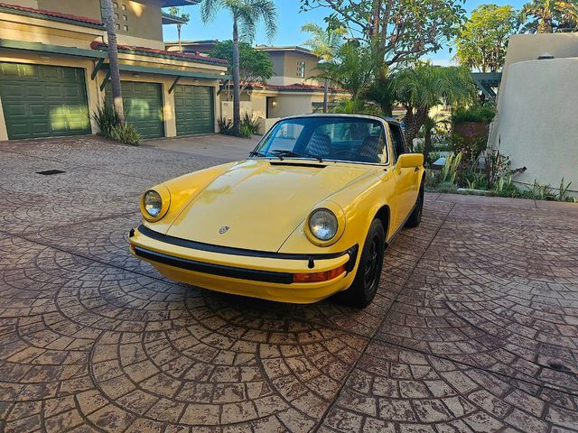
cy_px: 216
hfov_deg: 73.9
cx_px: 289
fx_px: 384
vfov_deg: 58.9
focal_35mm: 23
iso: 20
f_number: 1.7
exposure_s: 1/216
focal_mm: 6.3
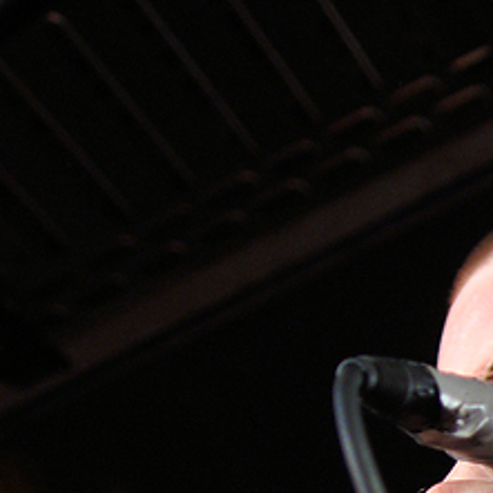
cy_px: 544
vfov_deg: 16.2
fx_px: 1676
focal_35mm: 104
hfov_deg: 14.6
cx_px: 895
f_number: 2
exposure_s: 1/125
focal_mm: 20
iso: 800
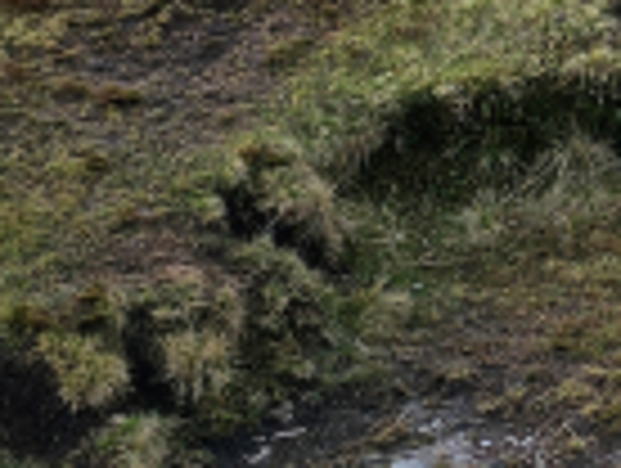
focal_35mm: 133
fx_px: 2390
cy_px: -554
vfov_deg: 10.1
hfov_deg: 14.1
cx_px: 832
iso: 10
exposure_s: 1/481
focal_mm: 6.3
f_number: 1.7
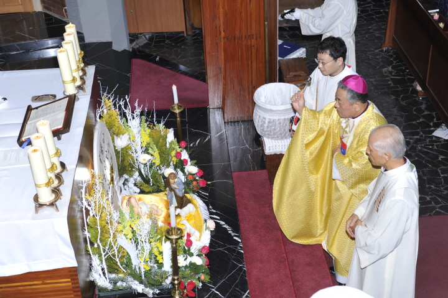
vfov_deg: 24.2
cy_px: 149
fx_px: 696
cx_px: 224
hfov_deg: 35.7
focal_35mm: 56
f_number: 5.6
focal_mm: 56
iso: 200
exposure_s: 1/60
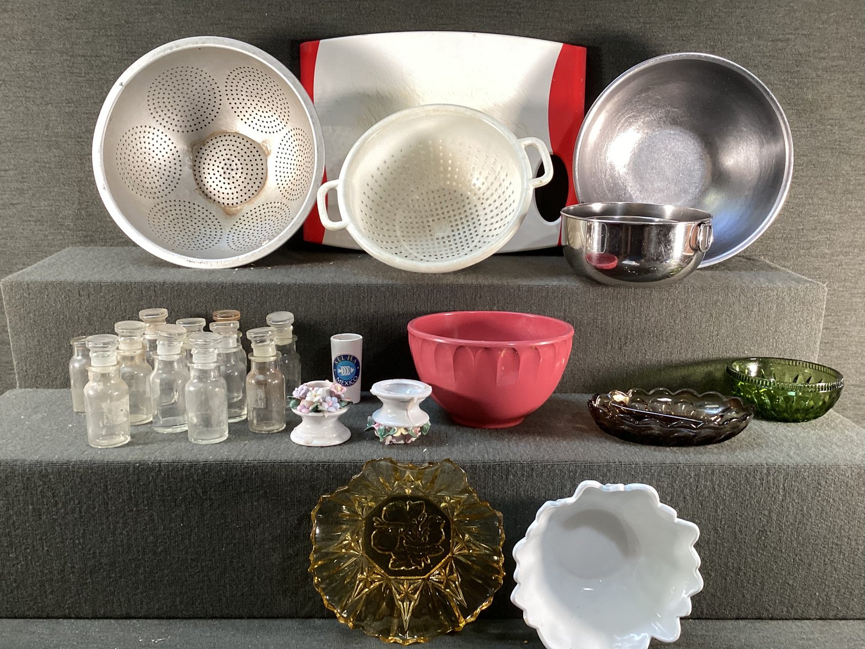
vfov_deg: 45.4
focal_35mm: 31
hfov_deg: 58.3
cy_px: 324
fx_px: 775
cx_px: 432
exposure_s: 1/60
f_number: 2.4
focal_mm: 3.3
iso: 100
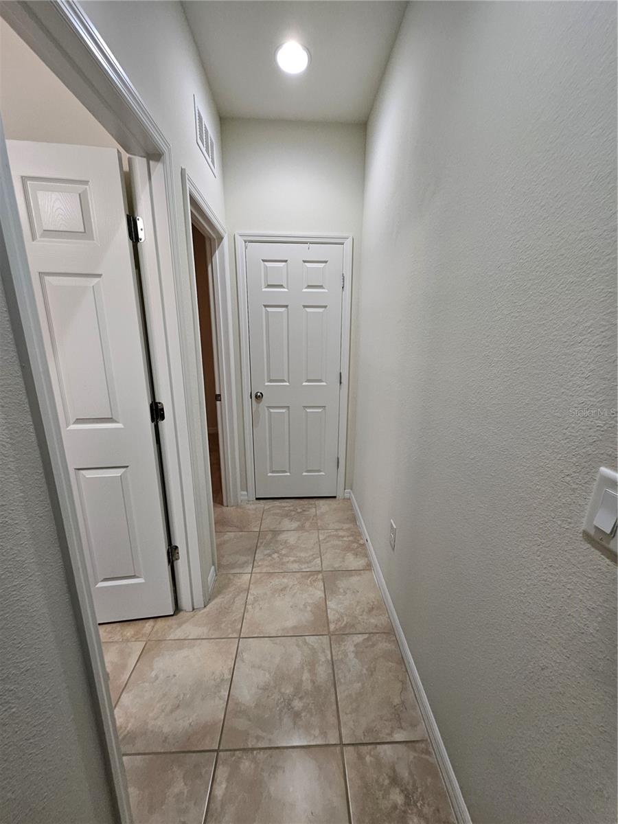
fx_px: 309
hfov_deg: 89.9
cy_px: 412
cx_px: 309
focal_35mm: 13
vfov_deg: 106.2
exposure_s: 1/60
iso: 160
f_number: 2.2
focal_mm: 1.74
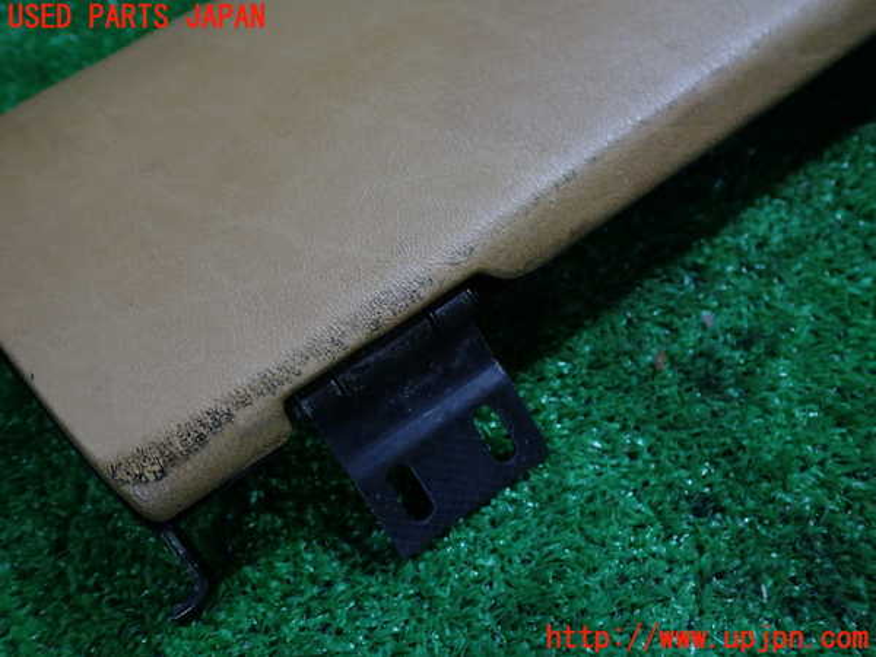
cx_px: 438
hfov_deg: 60.0
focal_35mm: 30
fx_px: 759
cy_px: 328
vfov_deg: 46.8
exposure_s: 1/50
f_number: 2.3
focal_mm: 5.4
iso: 200
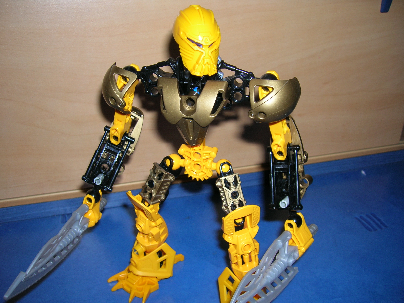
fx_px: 397
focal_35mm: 34
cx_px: 202
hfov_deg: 54.0
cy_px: 152
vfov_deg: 41.8
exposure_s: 1/60.1
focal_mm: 5.7
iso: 50
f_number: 2.9
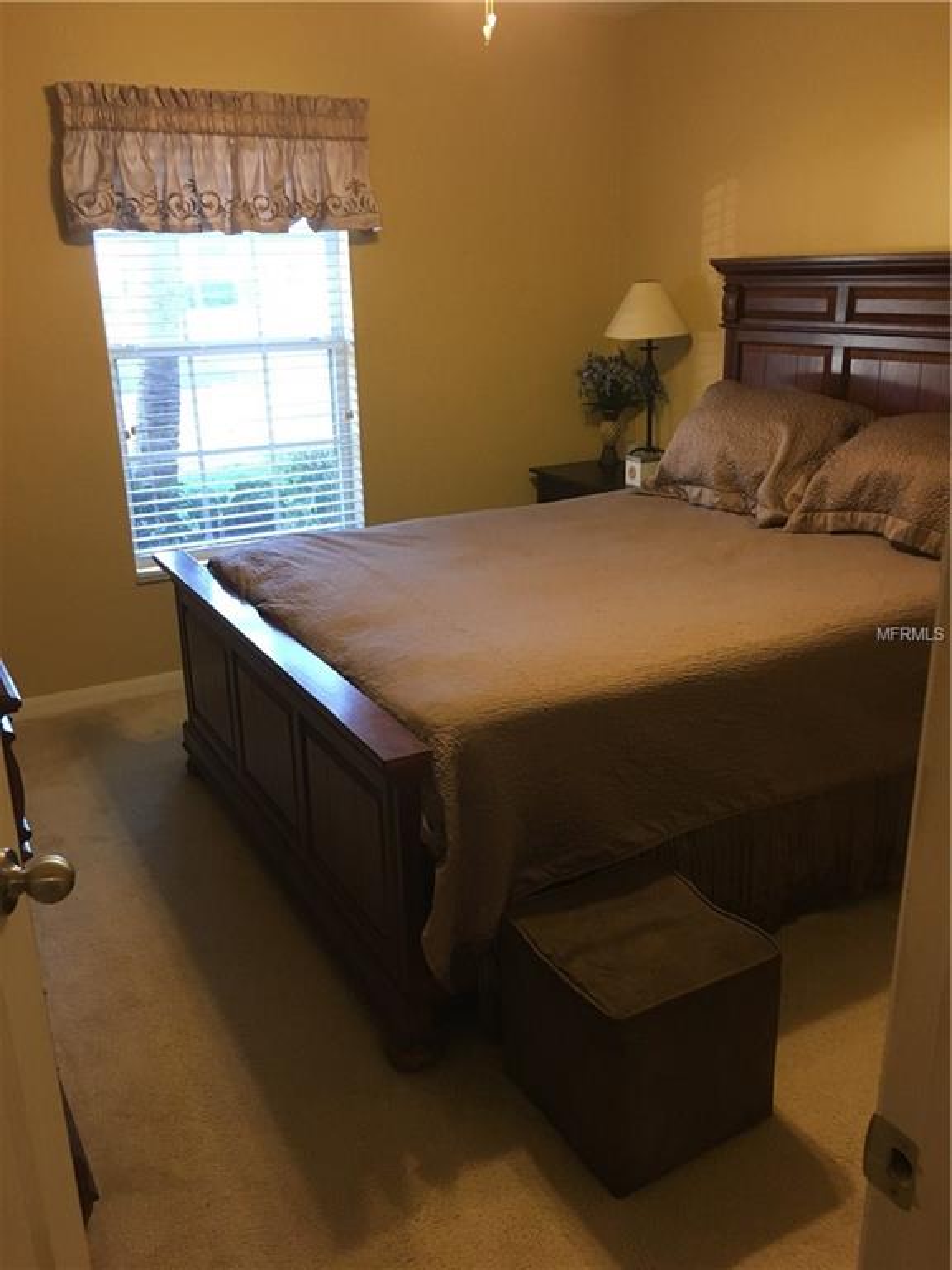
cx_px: 476
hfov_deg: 48.2
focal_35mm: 29
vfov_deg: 61.7
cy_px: 635
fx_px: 1063
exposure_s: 1/30
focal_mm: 4.15
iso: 125
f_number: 2.2
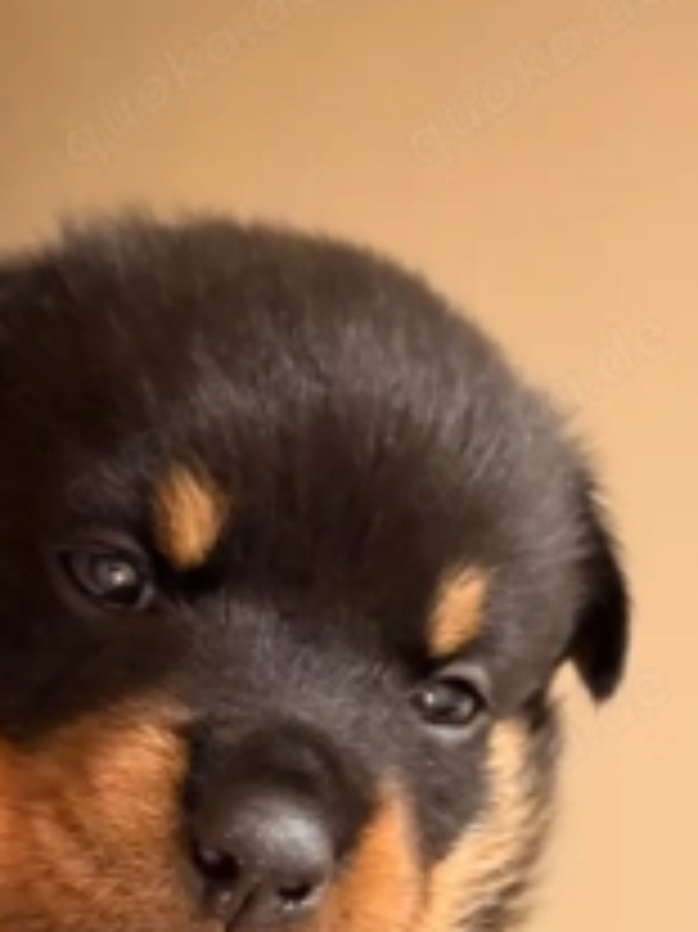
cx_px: 288
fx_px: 1561
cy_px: 815
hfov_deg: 25.2
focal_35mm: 58
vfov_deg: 31.9
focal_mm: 2.69
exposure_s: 1/25
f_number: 1.9
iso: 400
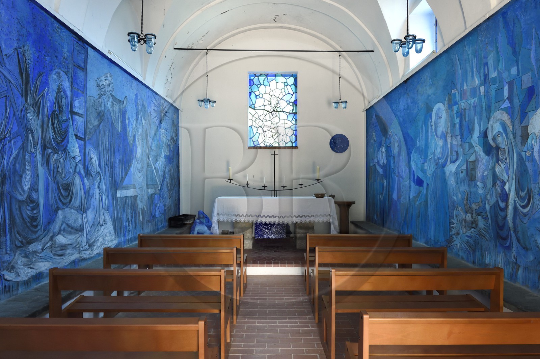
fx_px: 360
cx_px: 270
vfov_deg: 53.1
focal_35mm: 24
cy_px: 180
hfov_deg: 73.8
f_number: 8
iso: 3200
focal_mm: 24
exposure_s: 1/50
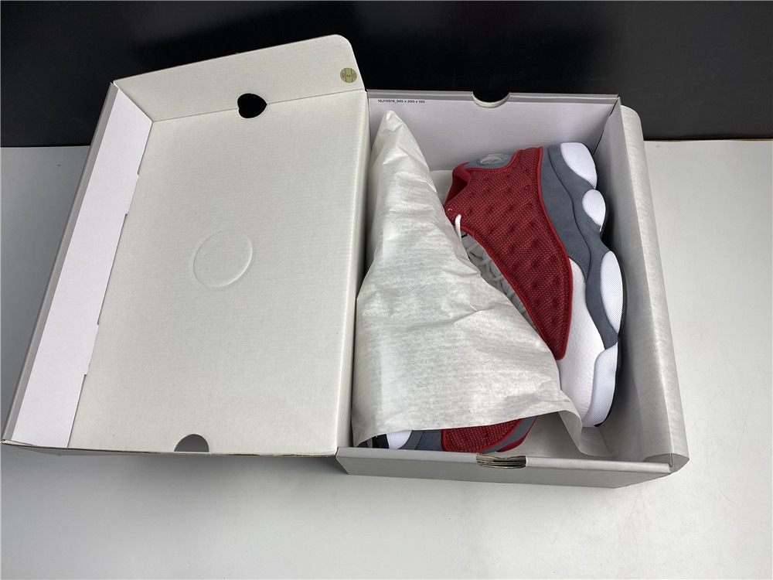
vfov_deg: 53.1
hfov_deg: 67.3
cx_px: 386
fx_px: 581
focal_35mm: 26
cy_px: 290
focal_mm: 4.25
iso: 32
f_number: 1.8
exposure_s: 1/114
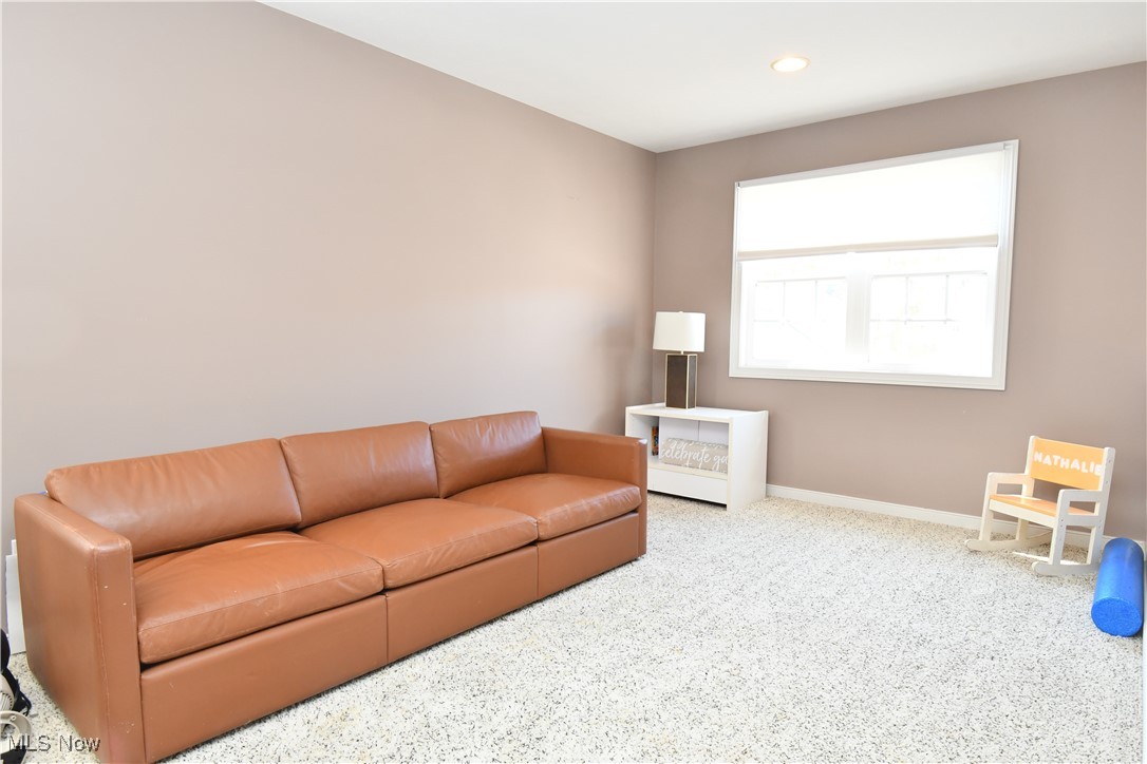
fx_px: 669
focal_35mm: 21
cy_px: 382
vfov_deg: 59.5
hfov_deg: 81.2
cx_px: 574
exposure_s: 1/30
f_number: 8
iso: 1000
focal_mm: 14
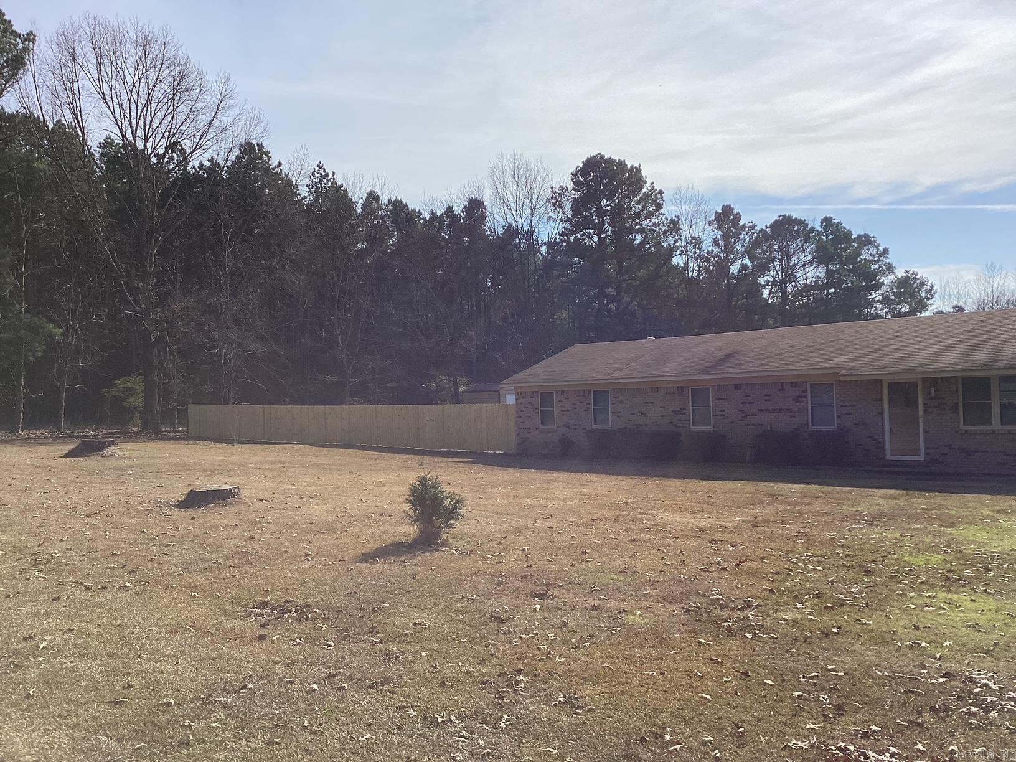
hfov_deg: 58.4
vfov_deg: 45.4
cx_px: 508
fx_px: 910
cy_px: 381
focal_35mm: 31
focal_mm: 3.3
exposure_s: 1/2469
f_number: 2.4
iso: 25
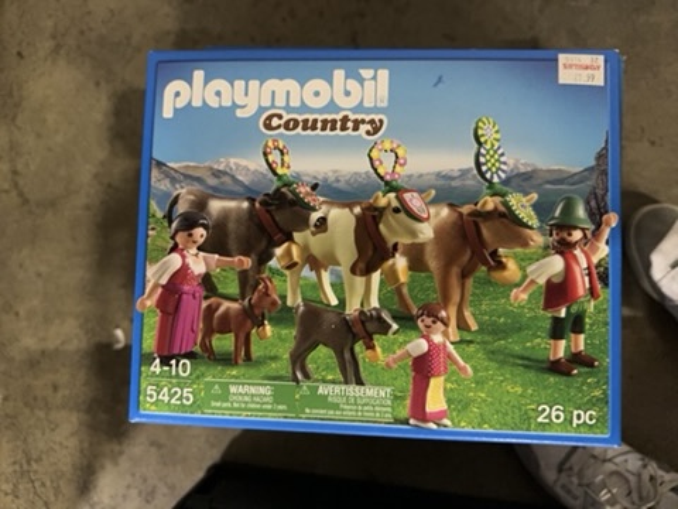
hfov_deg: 71.6
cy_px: 254
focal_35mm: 24
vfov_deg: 56.8
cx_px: 339
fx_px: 470
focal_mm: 6.76
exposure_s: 1/29
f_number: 1.78
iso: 800
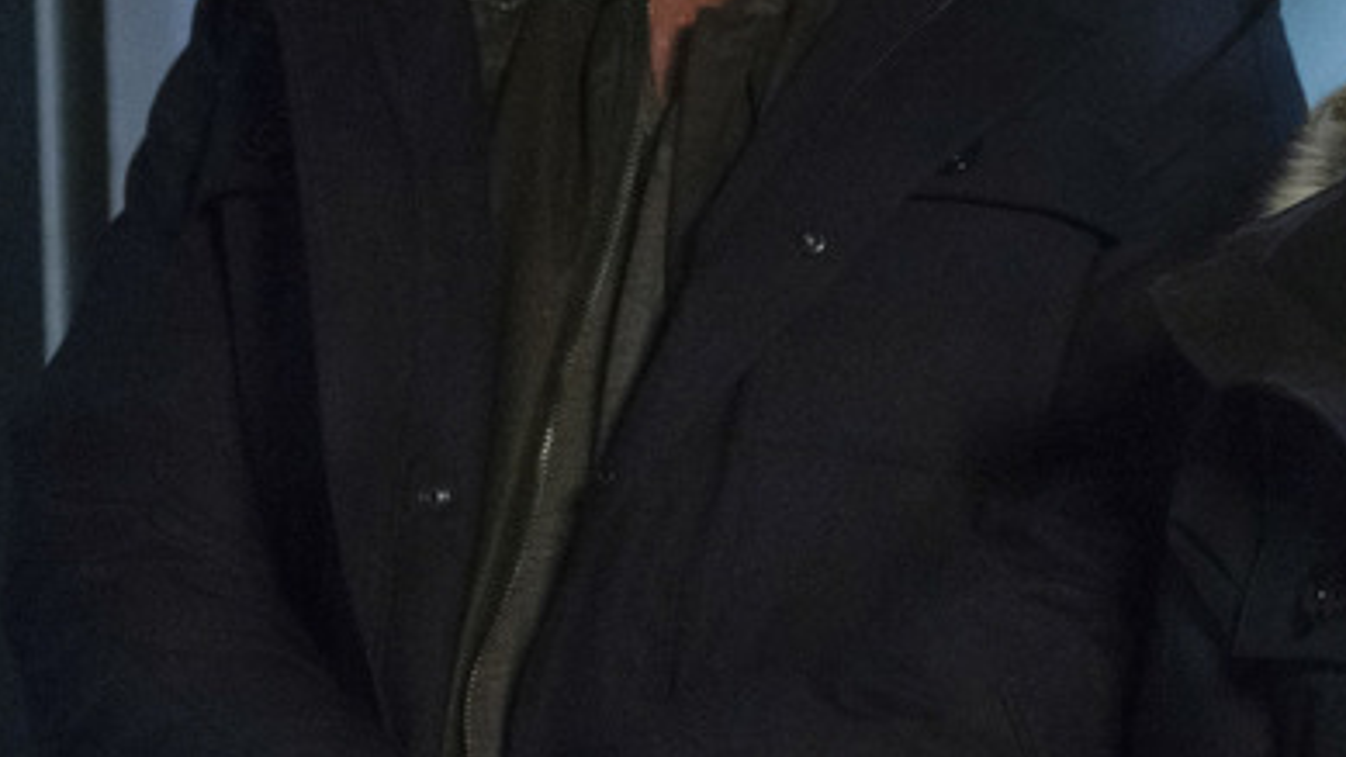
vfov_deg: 5.4
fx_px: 8032
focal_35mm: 225
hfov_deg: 9.5
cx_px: 1142
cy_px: 55
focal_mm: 71.5
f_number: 2.8
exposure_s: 1/80
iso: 8000
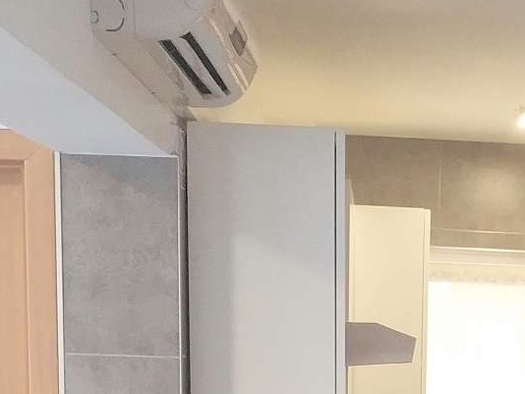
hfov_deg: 16.7
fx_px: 1745
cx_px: 530
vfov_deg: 12.4
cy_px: 543
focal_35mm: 115
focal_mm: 4.5
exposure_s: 1/25
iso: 330
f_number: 2
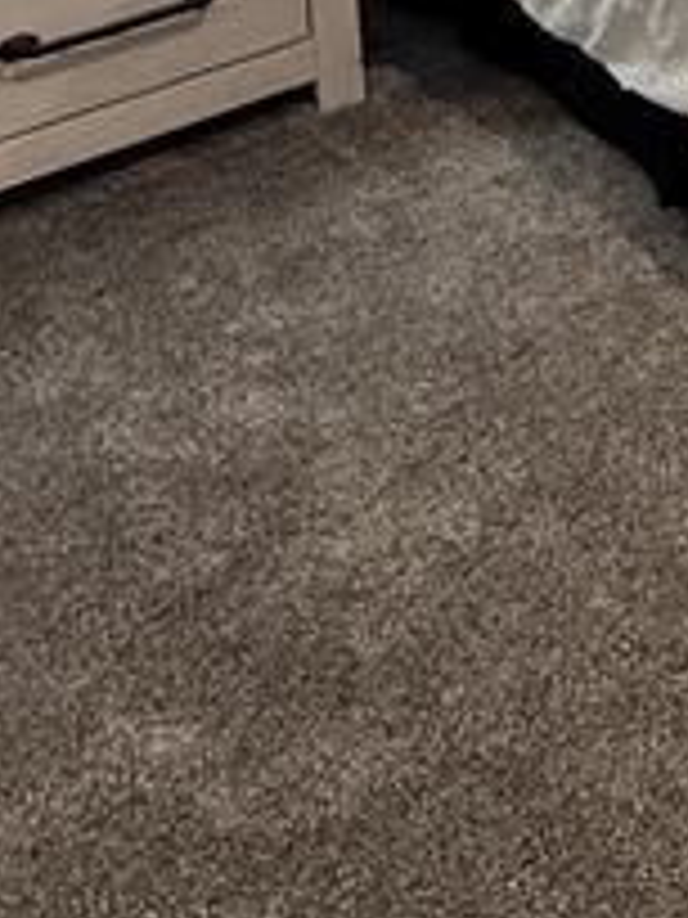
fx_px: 1749
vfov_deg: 22.9
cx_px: 1398
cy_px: -513
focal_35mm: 66
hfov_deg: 16.5
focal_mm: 2.22
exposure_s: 1/62
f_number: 2.2
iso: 160
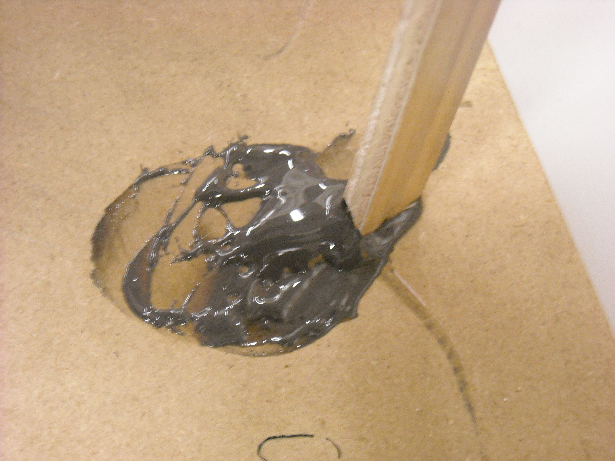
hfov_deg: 25.7
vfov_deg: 19.4
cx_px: 308
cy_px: 230
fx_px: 1350
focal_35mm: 76
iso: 436
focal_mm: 12.3
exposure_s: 1/8
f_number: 3.9
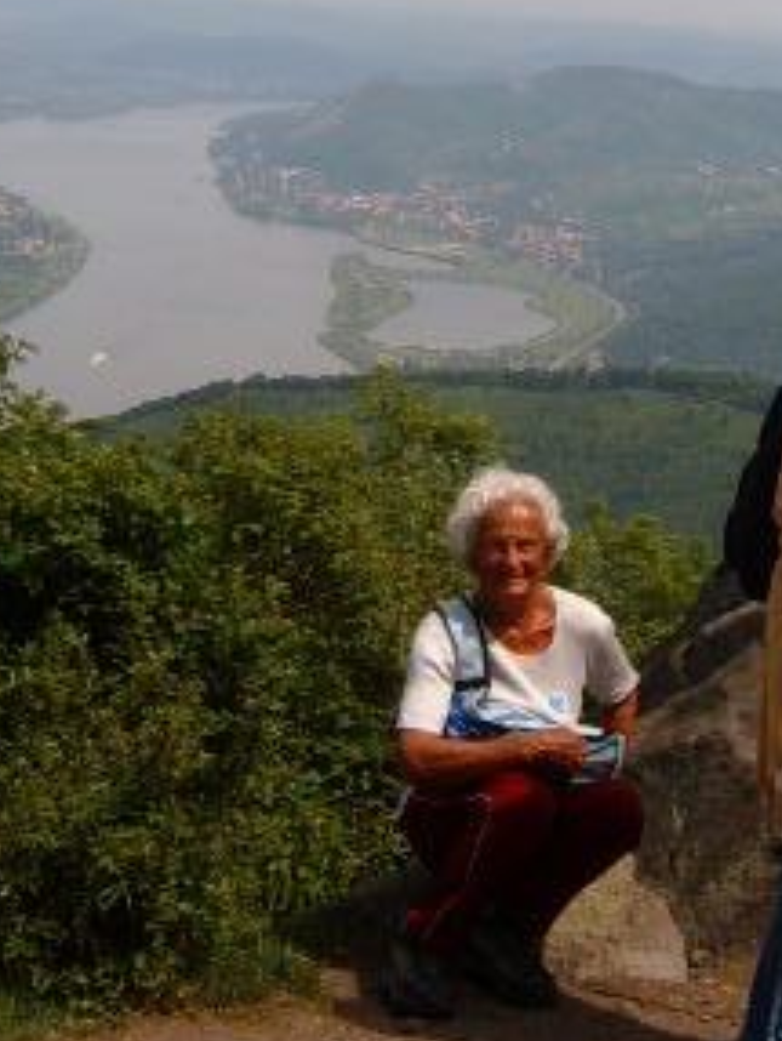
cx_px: 466
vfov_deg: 22.8
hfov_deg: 17.4
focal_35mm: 85
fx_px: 2556
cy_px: 298
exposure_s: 1/350
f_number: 5.8
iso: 63
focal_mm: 5.8
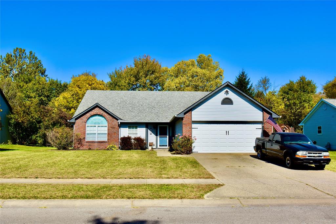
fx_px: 280
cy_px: 112
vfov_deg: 43.6
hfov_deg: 61.9
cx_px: 168
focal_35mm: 30
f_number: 8
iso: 110
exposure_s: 1/500
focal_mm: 20
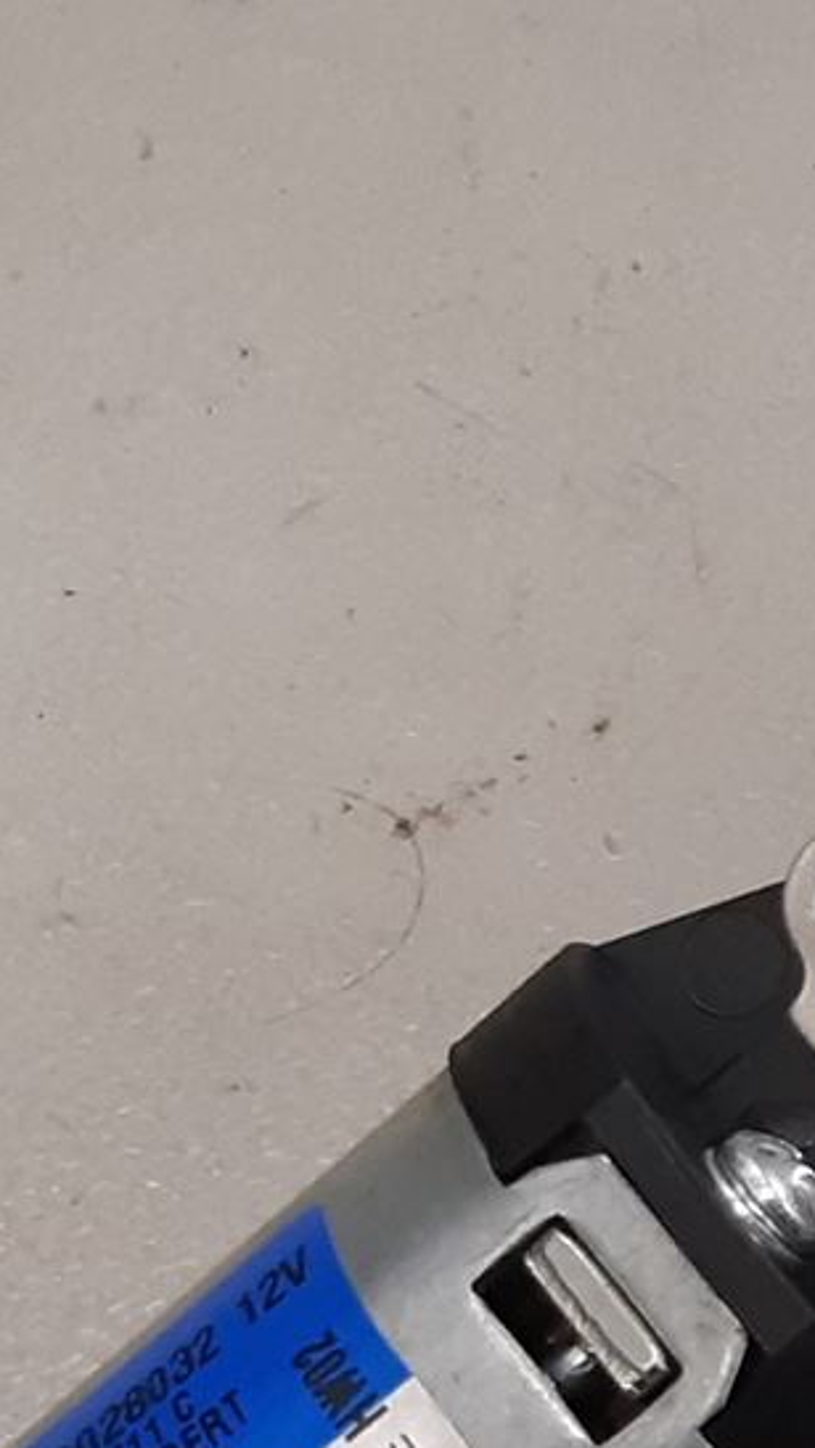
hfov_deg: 10.7
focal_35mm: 106
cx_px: 1522
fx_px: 4069
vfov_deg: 19.7
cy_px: 1350
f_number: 1.7
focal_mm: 3.93
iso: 160
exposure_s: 1/50
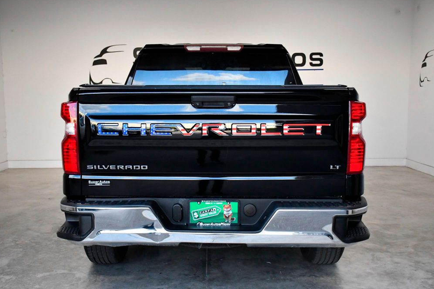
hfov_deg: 48.5
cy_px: 142
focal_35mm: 40
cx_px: 216
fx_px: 482
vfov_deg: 33.4
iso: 2500
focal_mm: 26
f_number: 4.5
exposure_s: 1/1600
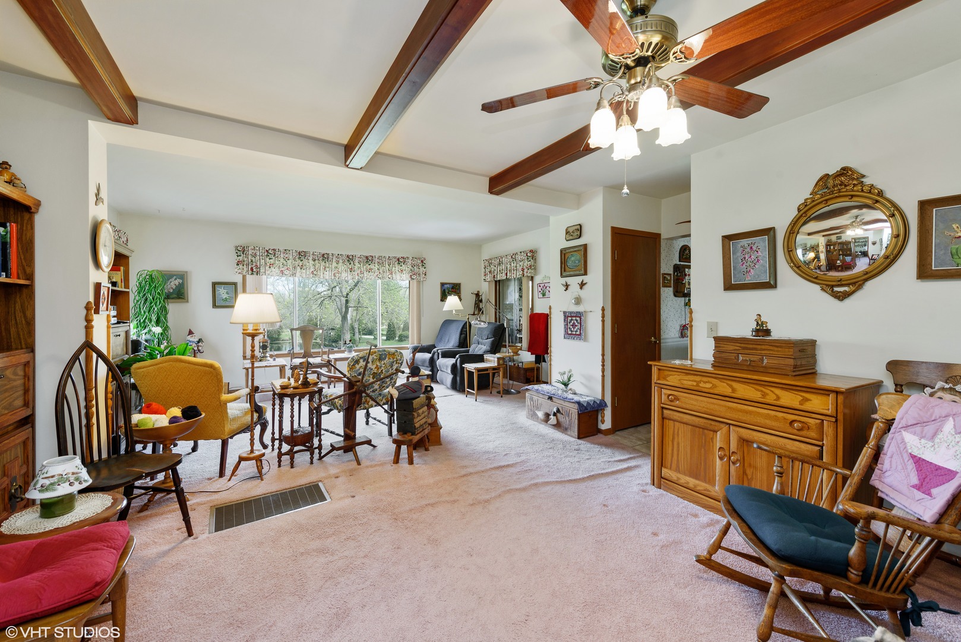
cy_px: 321
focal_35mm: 14
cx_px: 480
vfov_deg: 81.3
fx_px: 374
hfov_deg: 104.2
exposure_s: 1/4
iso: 200
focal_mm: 14
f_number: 8
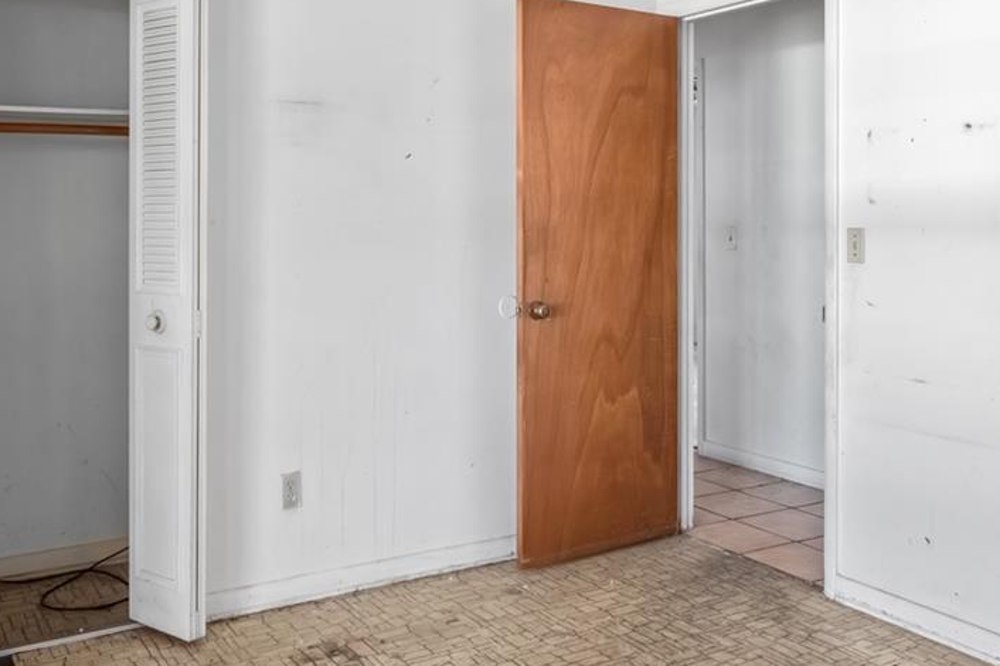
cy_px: 224
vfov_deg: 38.4
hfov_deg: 55.8
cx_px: 484
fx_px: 944
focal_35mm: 34
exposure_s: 1/10
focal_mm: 10
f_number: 9
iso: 250
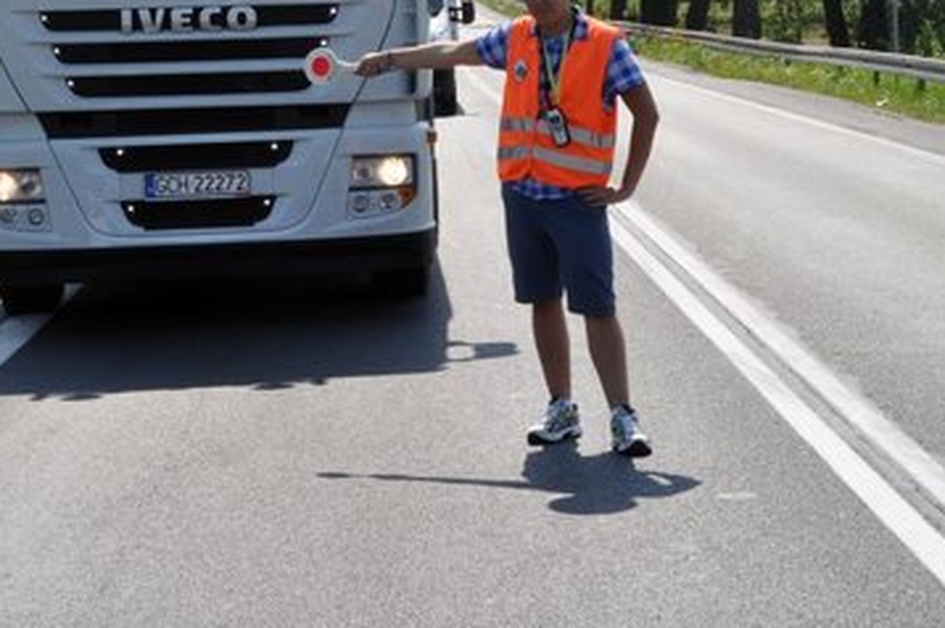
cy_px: 84
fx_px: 3147
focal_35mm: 120
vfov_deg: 11.3
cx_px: 446
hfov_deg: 17.1
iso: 200
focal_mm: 44
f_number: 29
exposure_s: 1/60
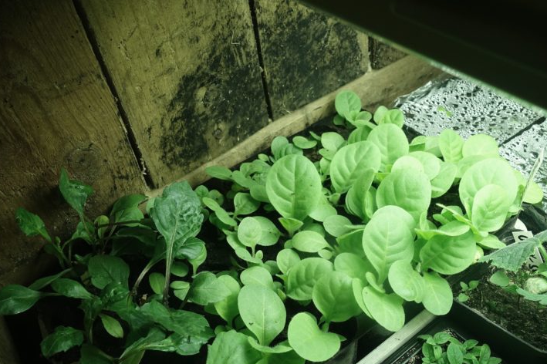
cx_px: 305
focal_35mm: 32
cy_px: 231
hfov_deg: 58.6
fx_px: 486
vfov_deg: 40.8
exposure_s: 1/250
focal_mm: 8.8
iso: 400
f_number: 4.5
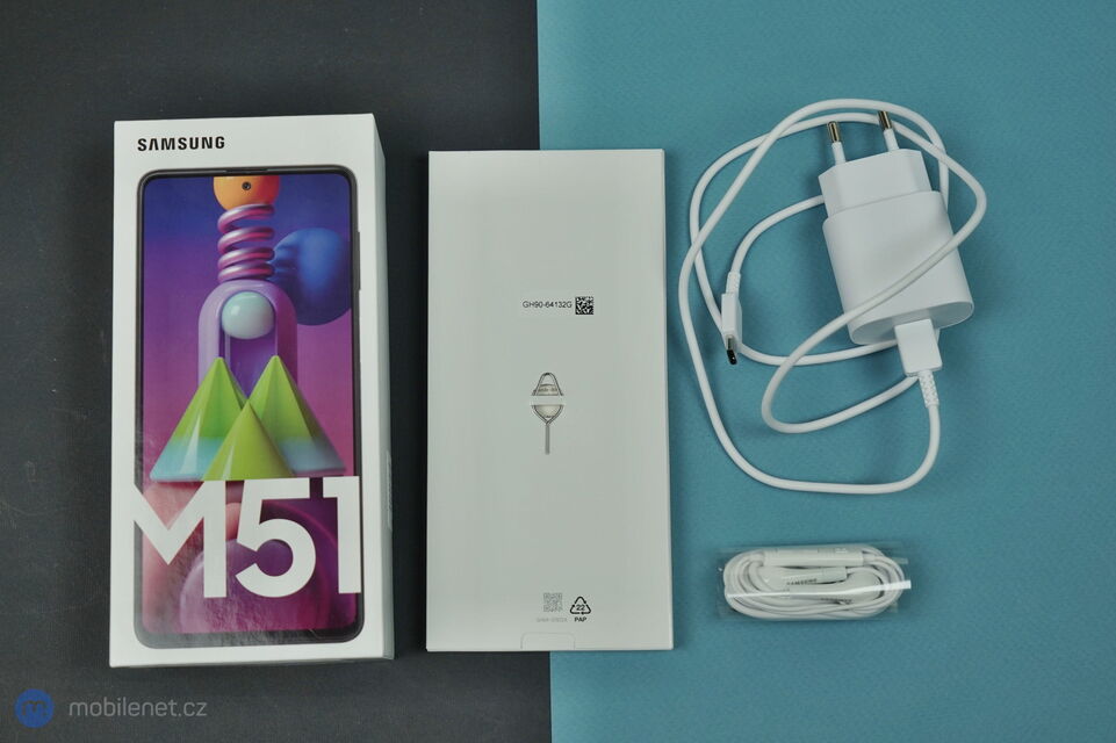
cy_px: 372
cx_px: 558
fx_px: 1487
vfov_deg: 28.1
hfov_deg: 41.1
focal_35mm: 48
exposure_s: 1/160
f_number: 5.6
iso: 250
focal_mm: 48
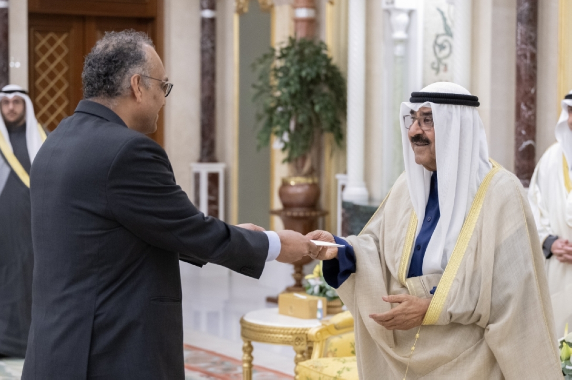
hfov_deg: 32.9
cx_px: 286
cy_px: 190
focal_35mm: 61
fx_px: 968
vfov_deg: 22.2
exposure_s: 1/200
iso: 4000
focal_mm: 61
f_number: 3.2
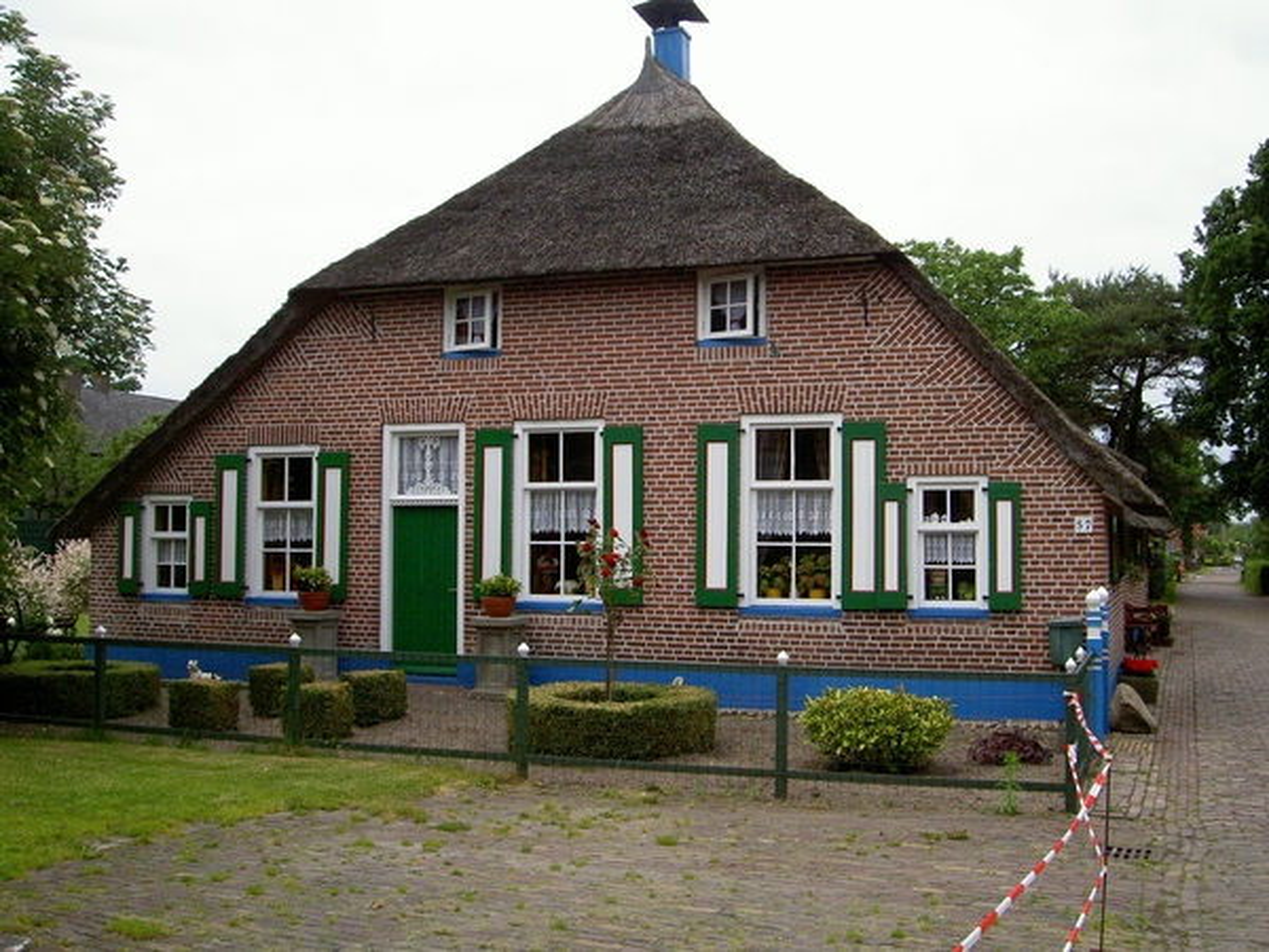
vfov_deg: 36.8
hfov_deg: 47.9
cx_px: 634
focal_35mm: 39
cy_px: 476
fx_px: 1430
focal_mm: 8
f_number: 4.7
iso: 200
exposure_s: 1/1000
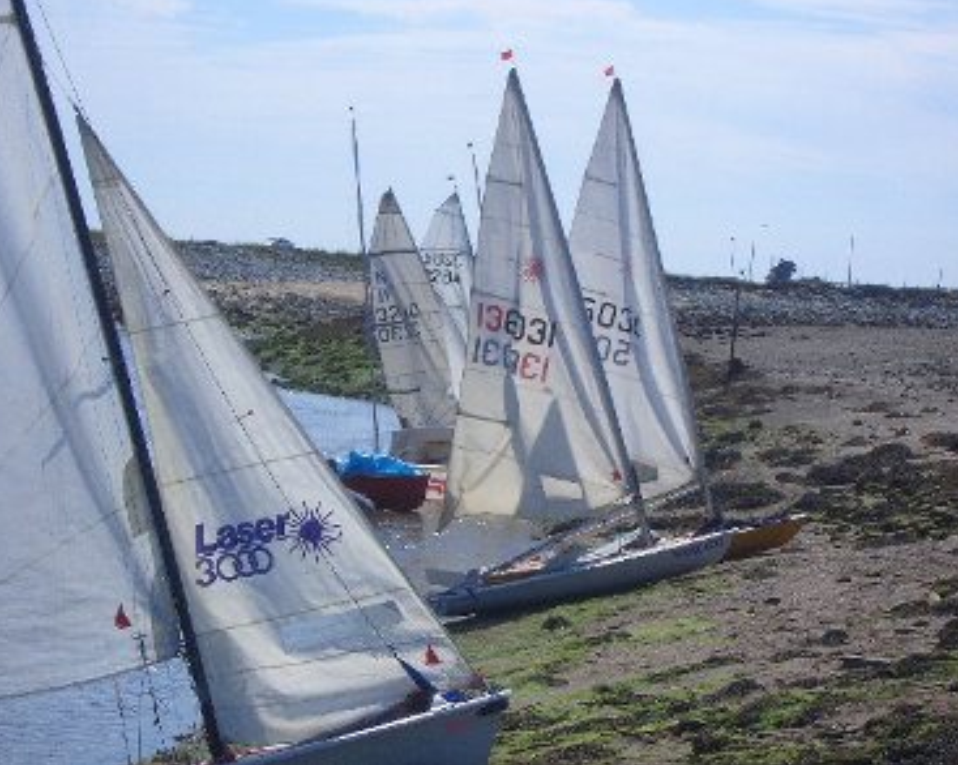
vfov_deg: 13.9
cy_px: 379
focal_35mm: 111
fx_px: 3145
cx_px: 463
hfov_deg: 17.3
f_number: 7.7
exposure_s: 1/320
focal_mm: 17.4
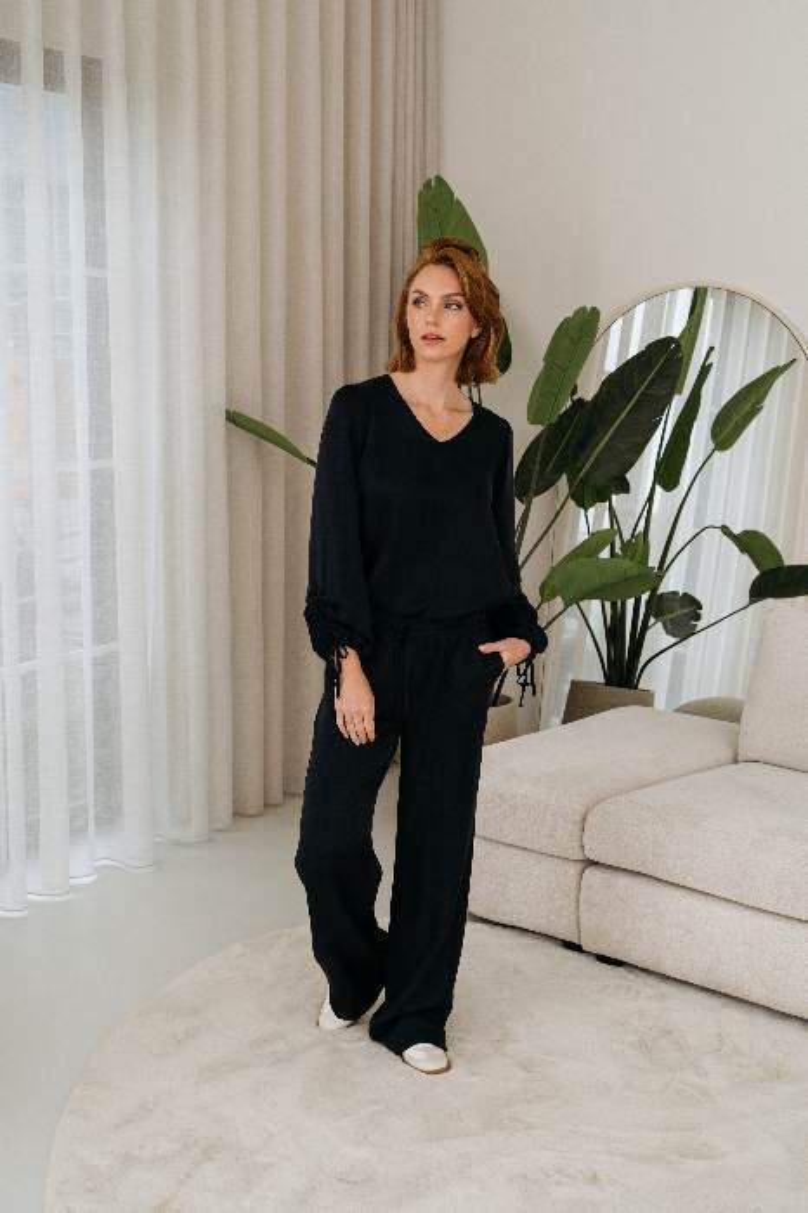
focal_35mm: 45
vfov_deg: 43.6
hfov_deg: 29.8
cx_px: 404
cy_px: 606
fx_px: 1516
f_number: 6.3
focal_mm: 45
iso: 400
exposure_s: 1/200
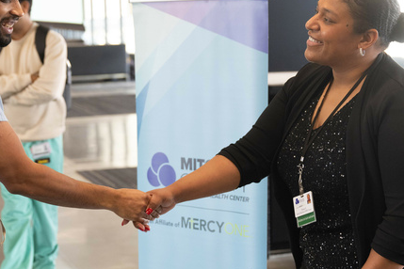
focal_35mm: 93
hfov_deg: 21.9
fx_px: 1044
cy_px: 153
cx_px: 179
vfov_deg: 14.7
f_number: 3.5
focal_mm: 52
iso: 1600
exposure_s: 1/160
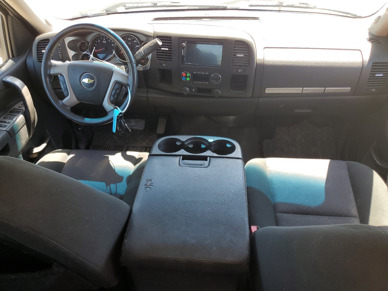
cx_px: 194
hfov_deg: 67.3
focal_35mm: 26
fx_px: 291
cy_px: 146
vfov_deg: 53.1
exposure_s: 1/147
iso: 50
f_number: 1.5
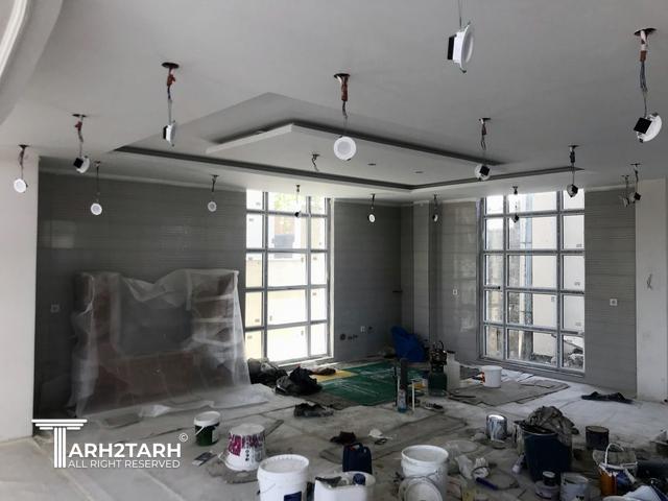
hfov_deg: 63.4
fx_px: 540
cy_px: 250
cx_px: 334
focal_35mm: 28
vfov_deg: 49.7
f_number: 1.8
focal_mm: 3.99
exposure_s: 1/129
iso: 20
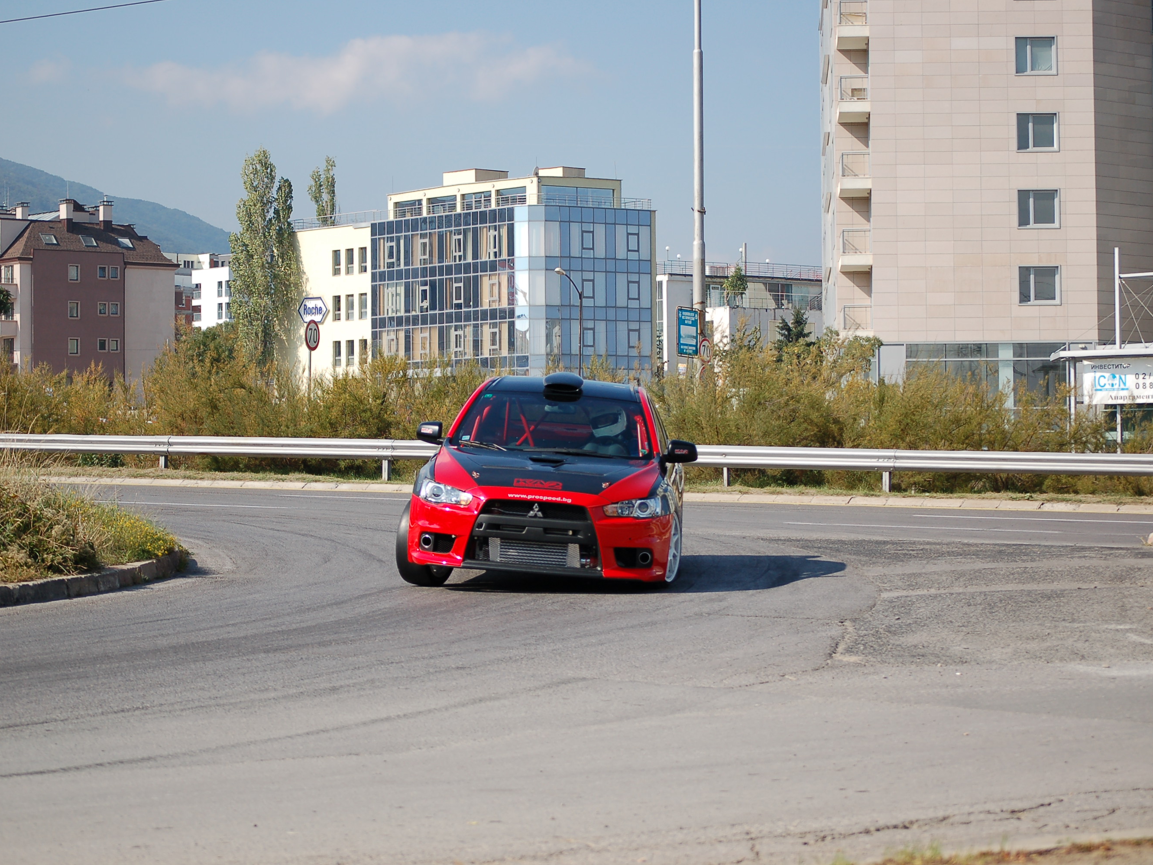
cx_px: 542
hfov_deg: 21.9
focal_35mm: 90
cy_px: 433
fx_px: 2983
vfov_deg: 16.5
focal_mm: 55
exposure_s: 1/1000
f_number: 4.5
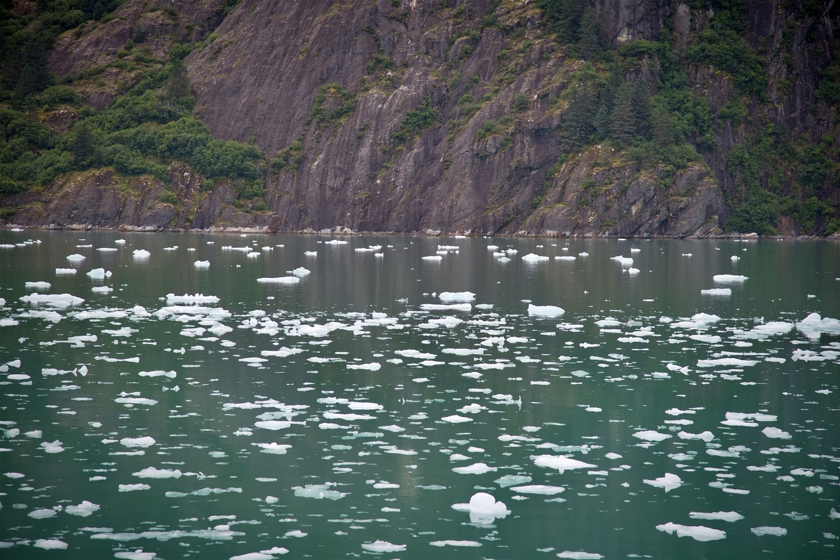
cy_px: 280
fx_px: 2800
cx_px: 420
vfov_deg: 11.4
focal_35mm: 120
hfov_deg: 17.1
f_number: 4.5
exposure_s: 1/250
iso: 100
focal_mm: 120
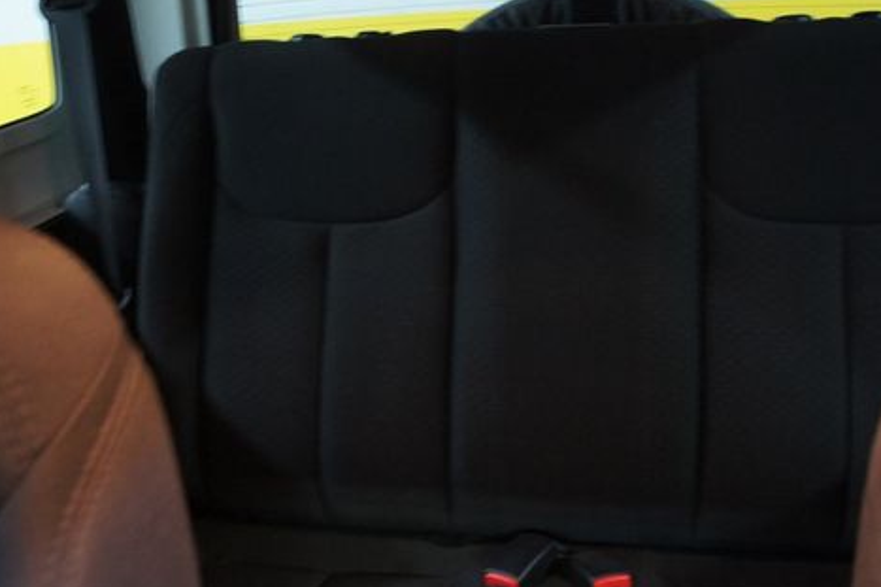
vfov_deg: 35.8
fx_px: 905
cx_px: 413
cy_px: 245
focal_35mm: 37
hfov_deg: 51.9
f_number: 3.5
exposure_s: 1/13
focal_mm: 18
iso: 1600
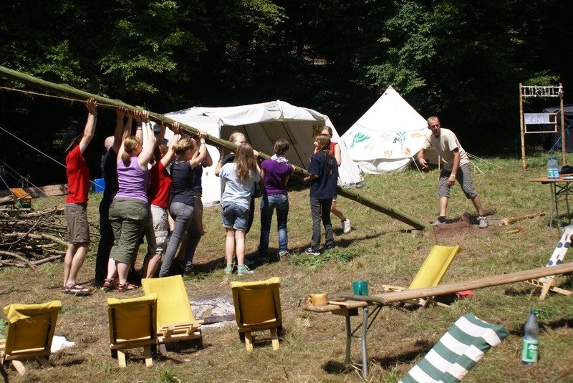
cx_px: 286
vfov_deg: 32.0
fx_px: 669
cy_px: 192
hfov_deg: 46.4
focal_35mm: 42
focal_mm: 28
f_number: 8
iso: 100
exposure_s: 1/80
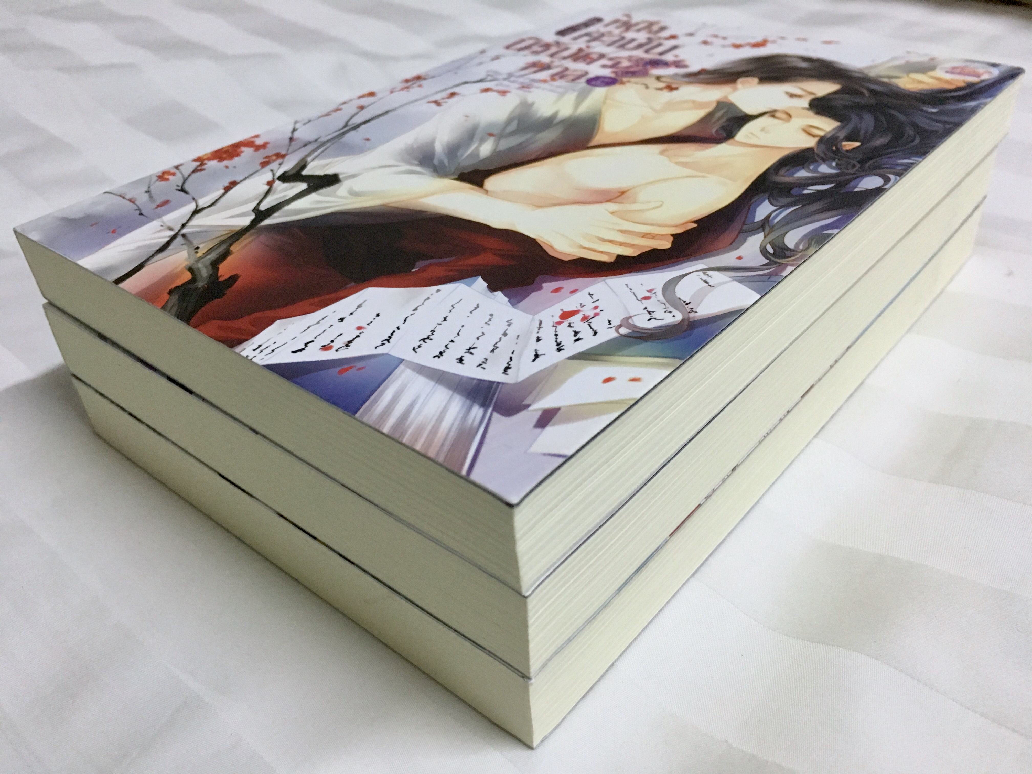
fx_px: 865
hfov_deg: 61.7
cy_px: 387
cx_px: 516
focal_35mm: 29
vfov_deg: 48.2
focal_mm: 4.15
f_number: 2.2
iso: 200
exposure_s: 1/33
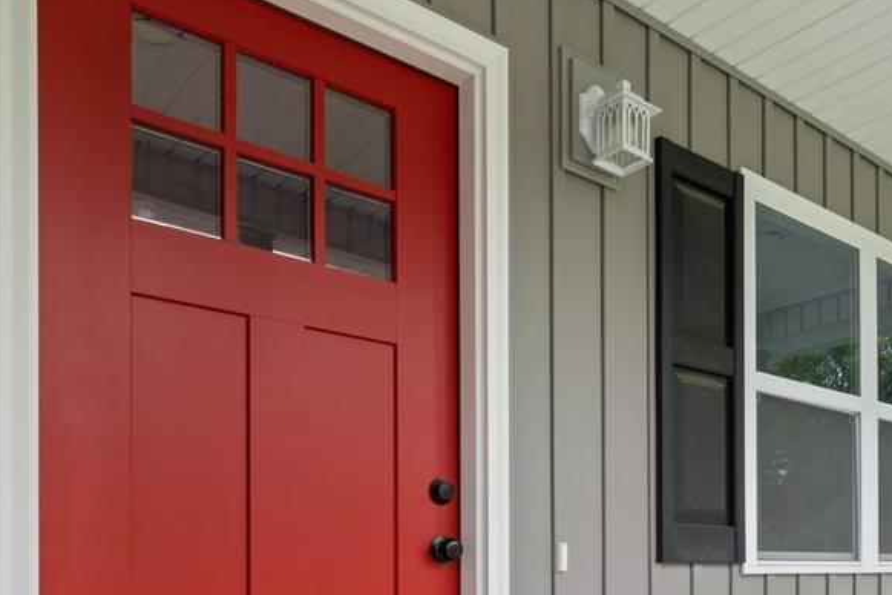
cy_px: 550
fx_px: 818
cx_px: 555
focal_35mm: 33
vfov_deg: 37.1
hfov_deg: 56.6
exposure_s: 1/10
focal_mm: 10
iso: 400
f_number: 10
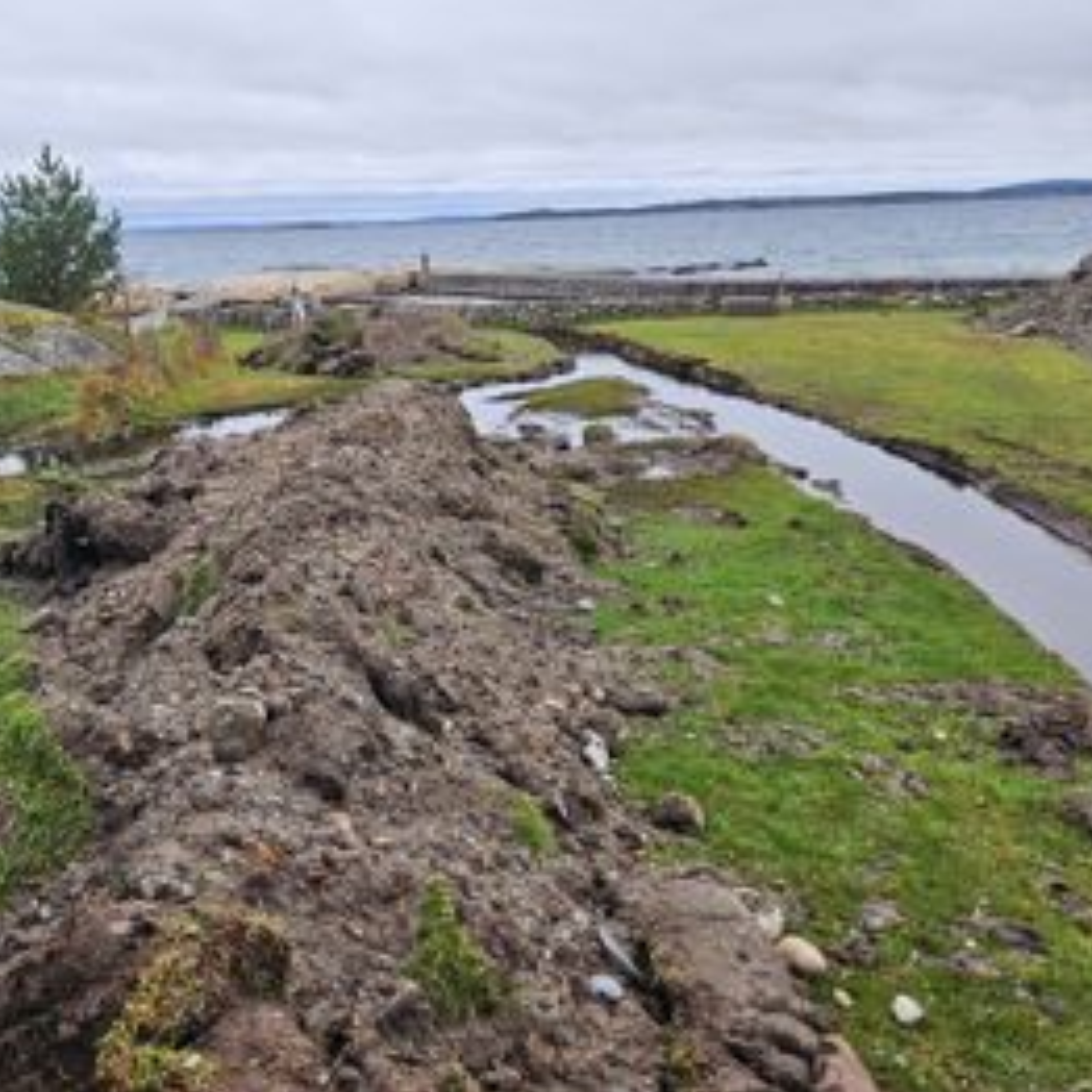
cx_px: 296
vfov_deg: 52.4
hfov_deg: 50.7
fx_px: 1106
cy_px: 471
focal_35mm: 31
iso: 40
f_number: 1.8
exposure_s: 1/219
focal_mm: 5.4
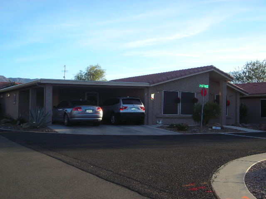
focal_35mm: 47
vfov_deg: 30.9
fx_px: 361
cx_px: 133
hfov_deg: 40.4
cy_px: 100
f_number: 3.4
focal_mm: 7.8
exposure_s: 1/400
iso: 75
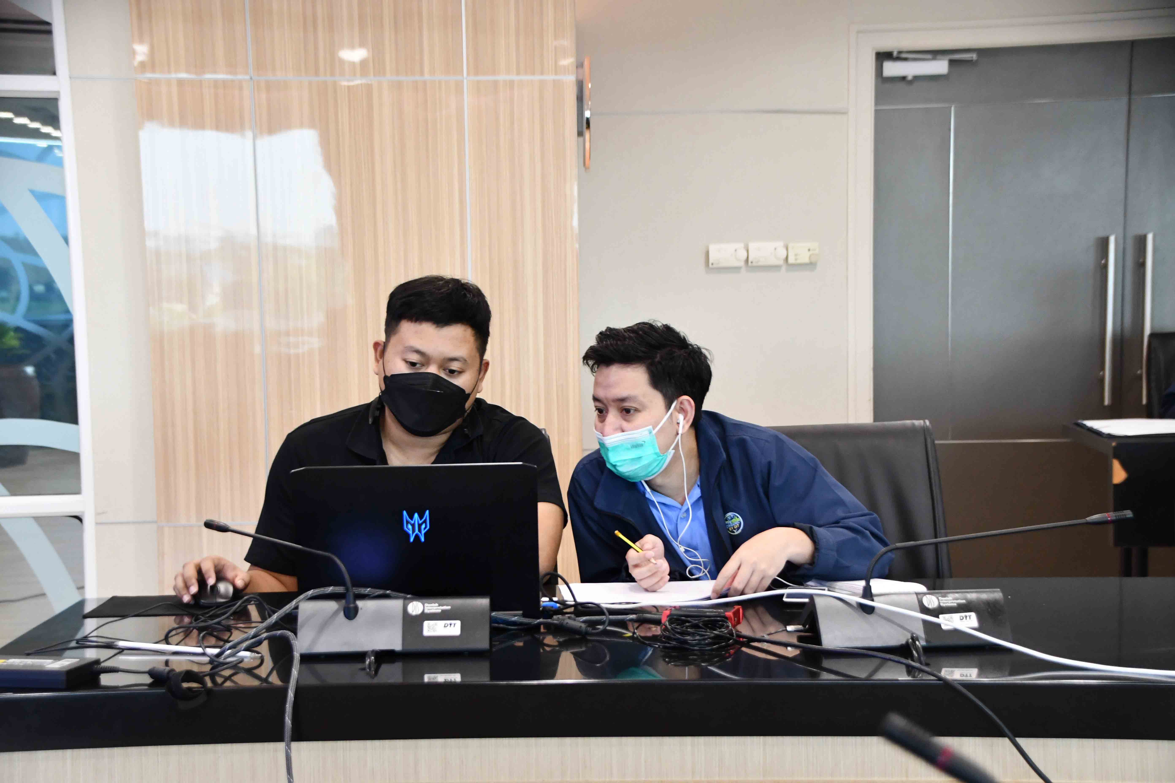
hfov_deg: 30.5
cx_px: 588
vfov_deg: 20.6
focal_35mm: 66
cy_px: 392
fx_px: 2154
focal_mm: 44
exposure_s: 1/125
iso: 2200
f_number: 4.5
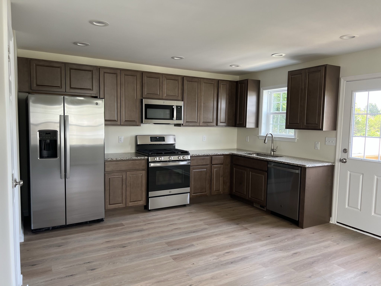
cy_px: 143
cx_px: 190
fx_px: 286
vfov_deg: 53.1
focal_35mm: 26
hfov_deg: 67.3
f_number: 1.5
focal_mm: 5.7
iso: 100
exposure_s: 1/121
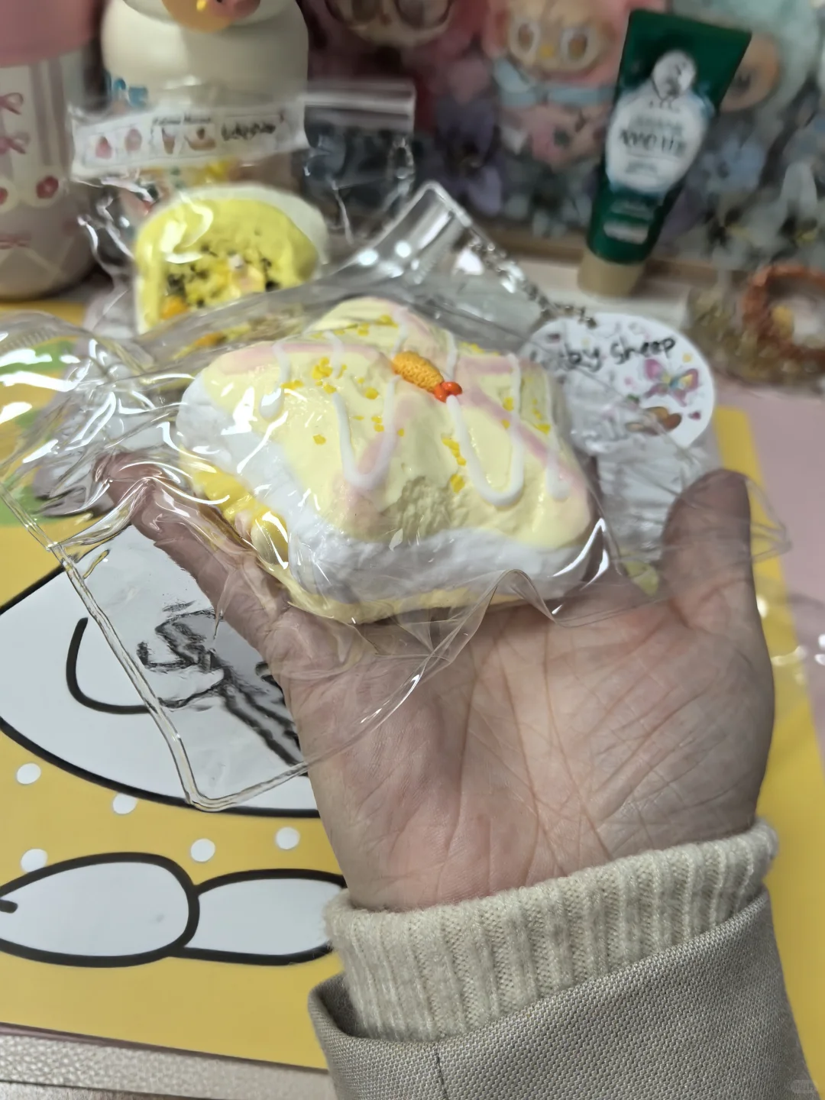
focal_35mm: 27
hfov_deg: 51.4
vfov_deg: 65.3
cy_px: 550
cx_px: 412
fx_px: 858
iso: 400
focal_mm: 5.75
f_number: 2
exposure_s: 1/500
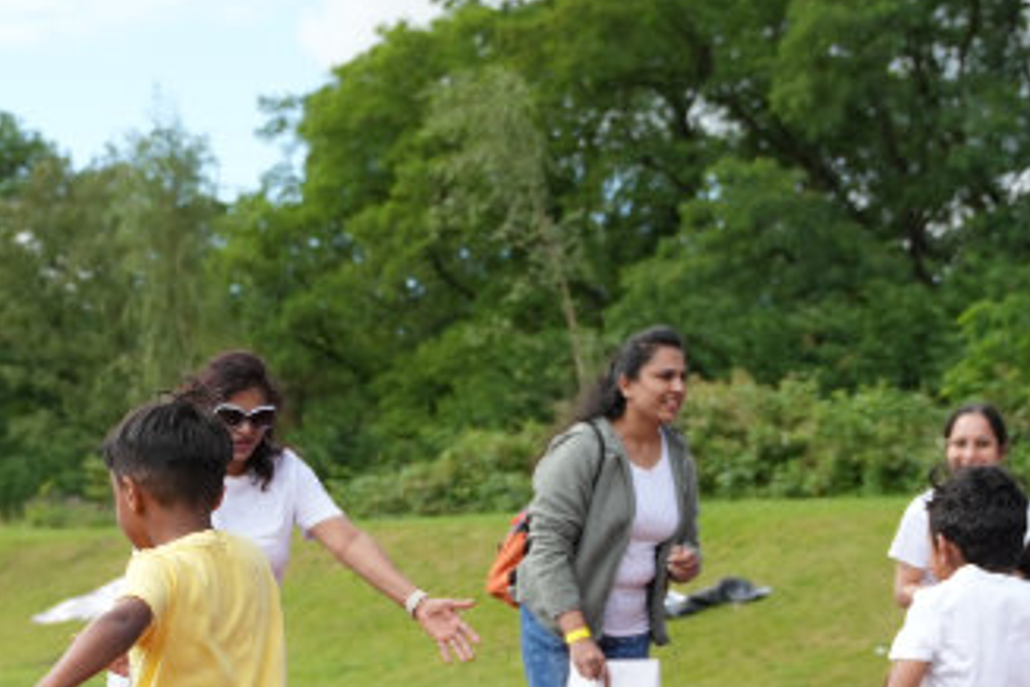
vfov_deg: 13.9
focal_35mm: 98
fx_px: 2811
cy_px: 550
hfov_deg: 20.7
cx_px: 400
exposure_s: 1/3200
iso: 400
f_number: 2.8
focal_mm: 31.4
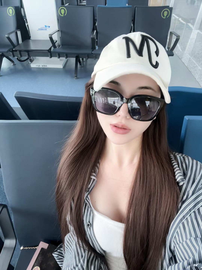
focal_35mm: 23
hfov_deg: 58.9
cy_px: 135
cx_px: 101
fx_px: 179
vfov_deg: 73.9
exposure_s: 1/63
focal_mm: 2.71
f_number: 2.2
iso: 100
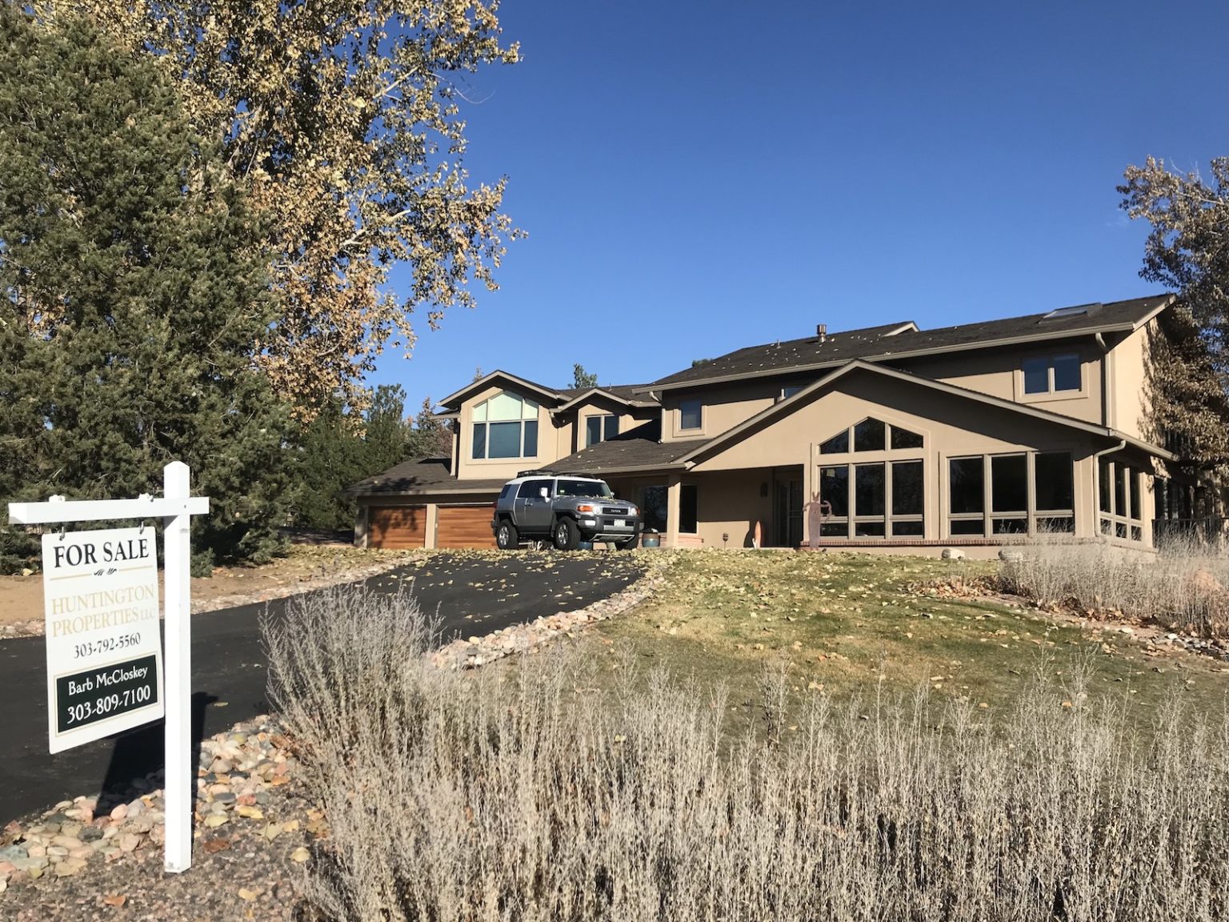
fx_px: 994
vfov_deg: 49.7
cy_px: 461
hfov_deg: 63.4
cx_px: 614
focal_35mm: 28
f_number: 1.8
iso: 20
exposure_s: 1/2336
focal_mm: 3.99
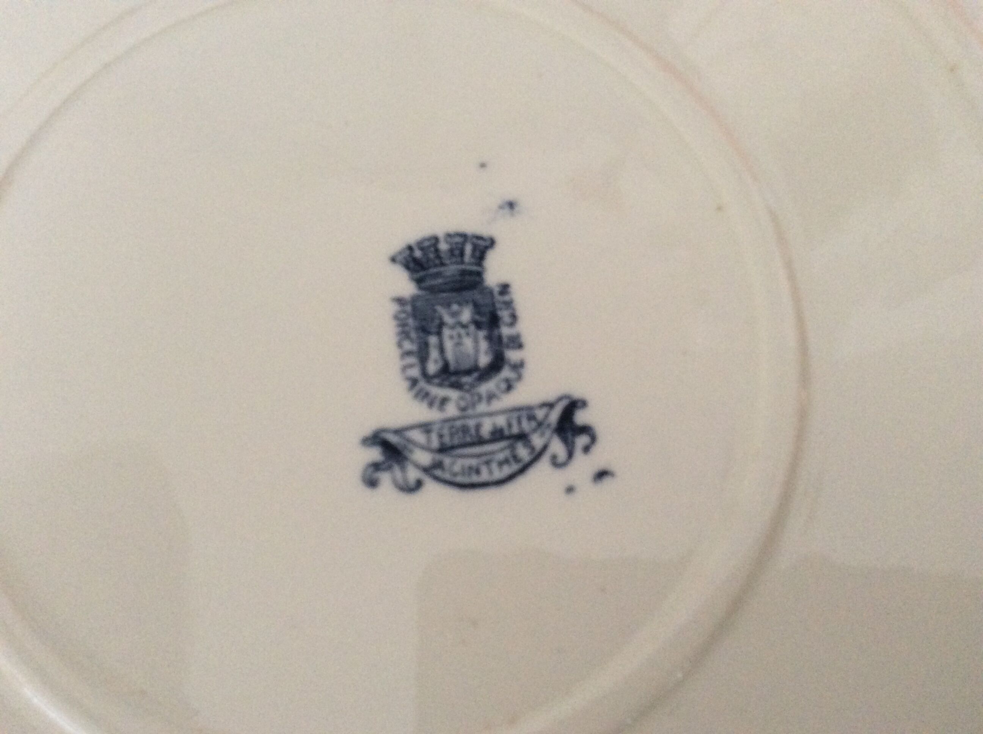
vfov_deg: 44.1
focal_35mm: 32
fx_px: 907
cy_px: 367
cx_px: 492
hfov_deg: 56.9
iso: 200
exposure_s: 1/25
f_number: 2.4
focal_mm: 3.3
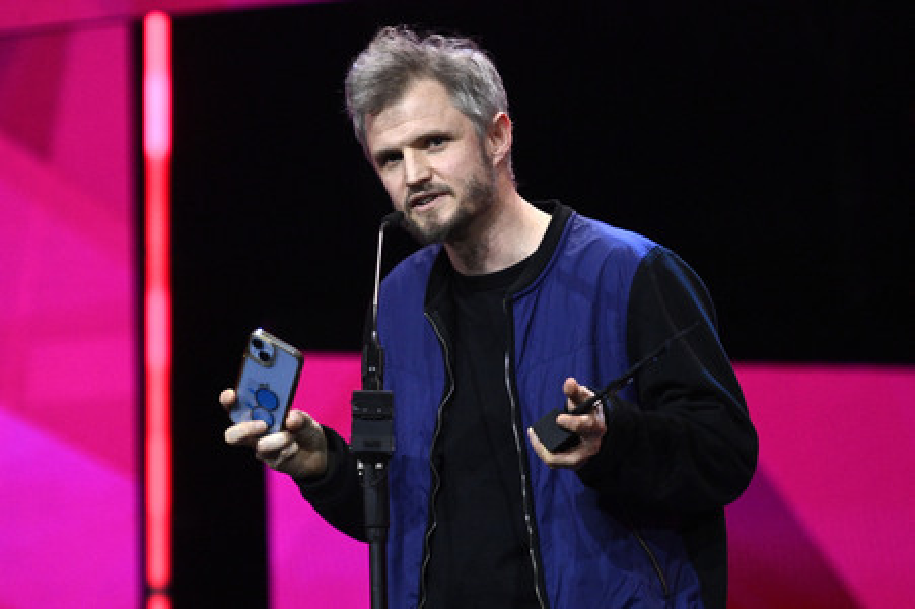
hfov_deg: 8.2
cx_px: 458
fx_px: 6349
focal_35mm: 250
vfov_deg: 5.5
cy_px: 304
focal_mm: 250
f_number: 5.6
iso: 10000
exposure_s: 1/250
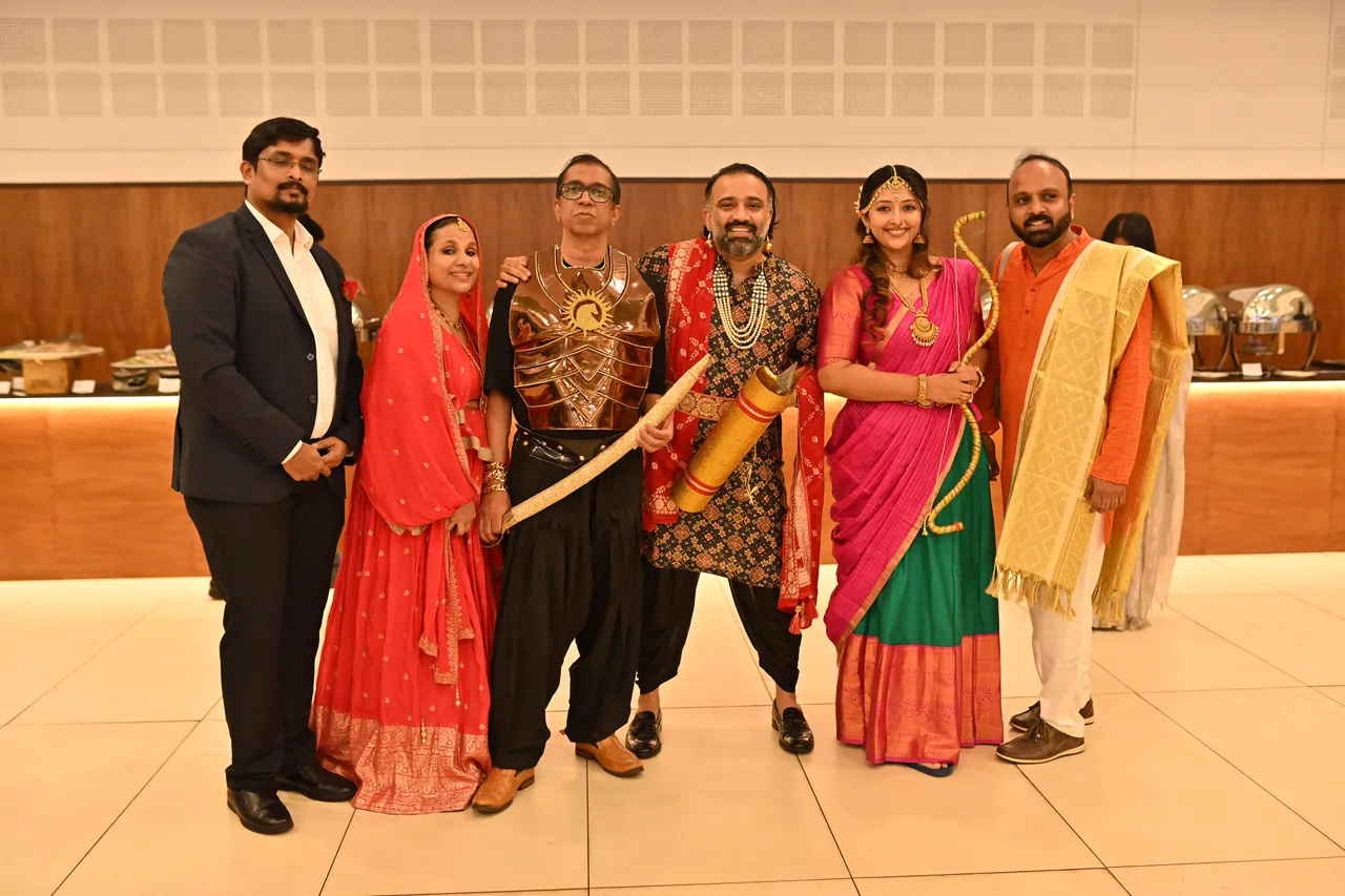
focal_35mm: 35
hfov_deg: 54.4
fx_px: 1307
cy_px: 448
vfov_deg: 37.8
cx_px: 672
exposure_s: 1/200
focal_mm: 35
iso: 1250
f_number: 2.2
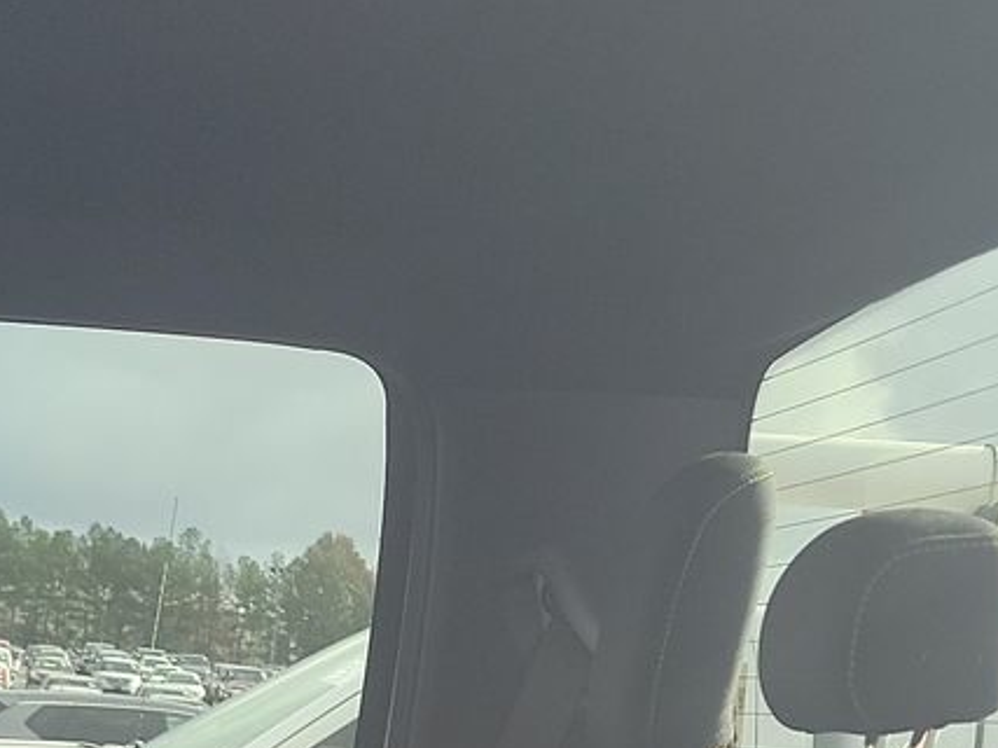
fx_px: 2594
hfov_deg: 20.2
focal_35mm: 90
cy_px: 1360
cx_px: -252
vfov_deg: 14.4
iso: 81
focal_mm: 6.7
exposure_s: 1/119
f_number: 1.8
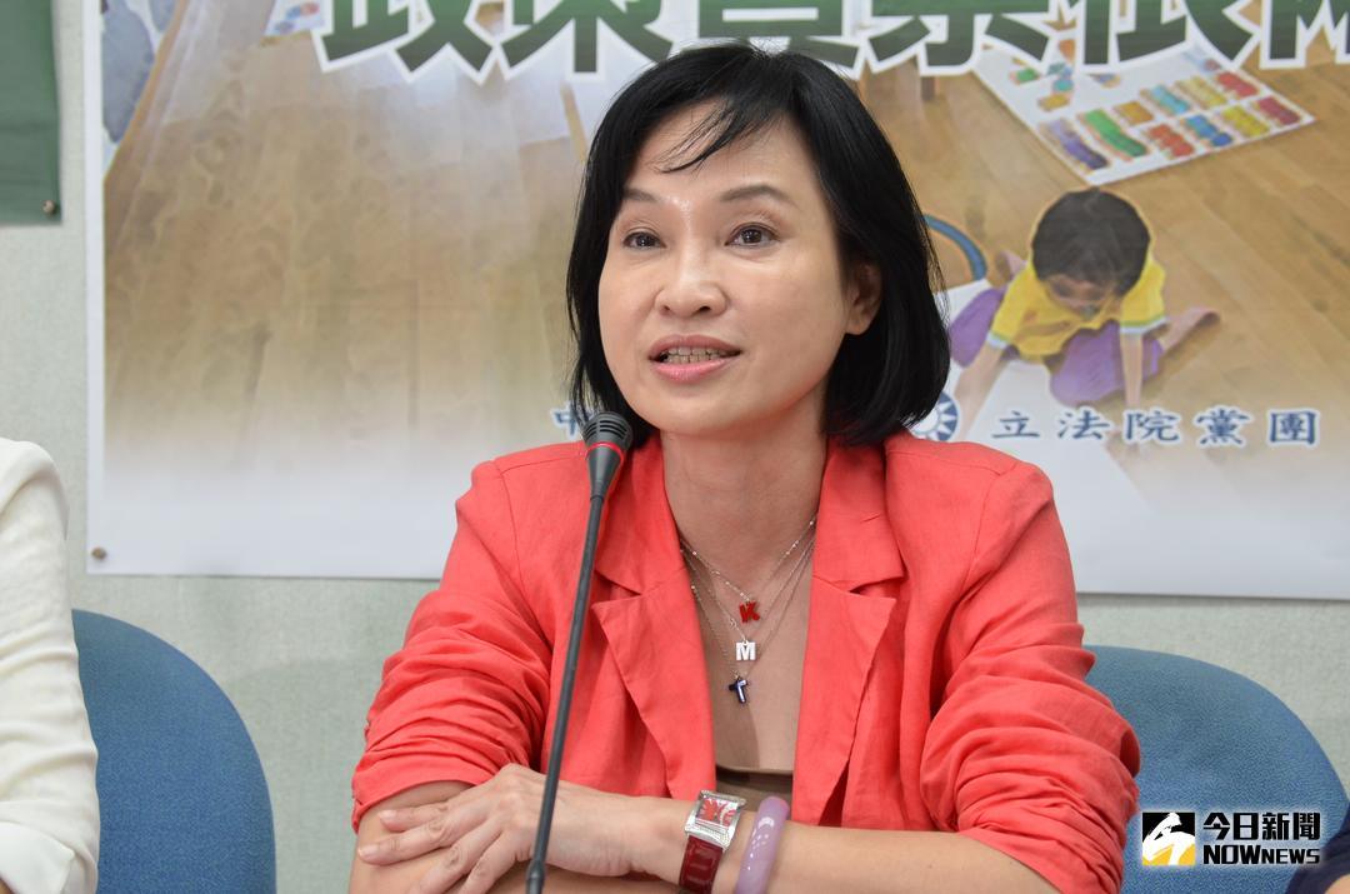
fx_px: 3648
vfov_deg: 14.0
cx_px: 675
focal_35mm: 98
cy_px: 447
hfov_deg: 21.0
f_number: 5.3
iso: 800
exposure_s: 1/60
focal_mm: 65
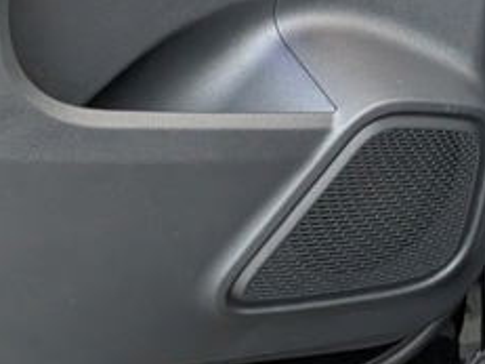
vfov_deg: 8.5
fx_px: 2381
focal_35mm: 170
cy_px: -198
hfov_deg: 11.5
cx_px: -6
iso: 835
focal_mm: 6.9
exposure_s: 1/120
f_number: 1.68
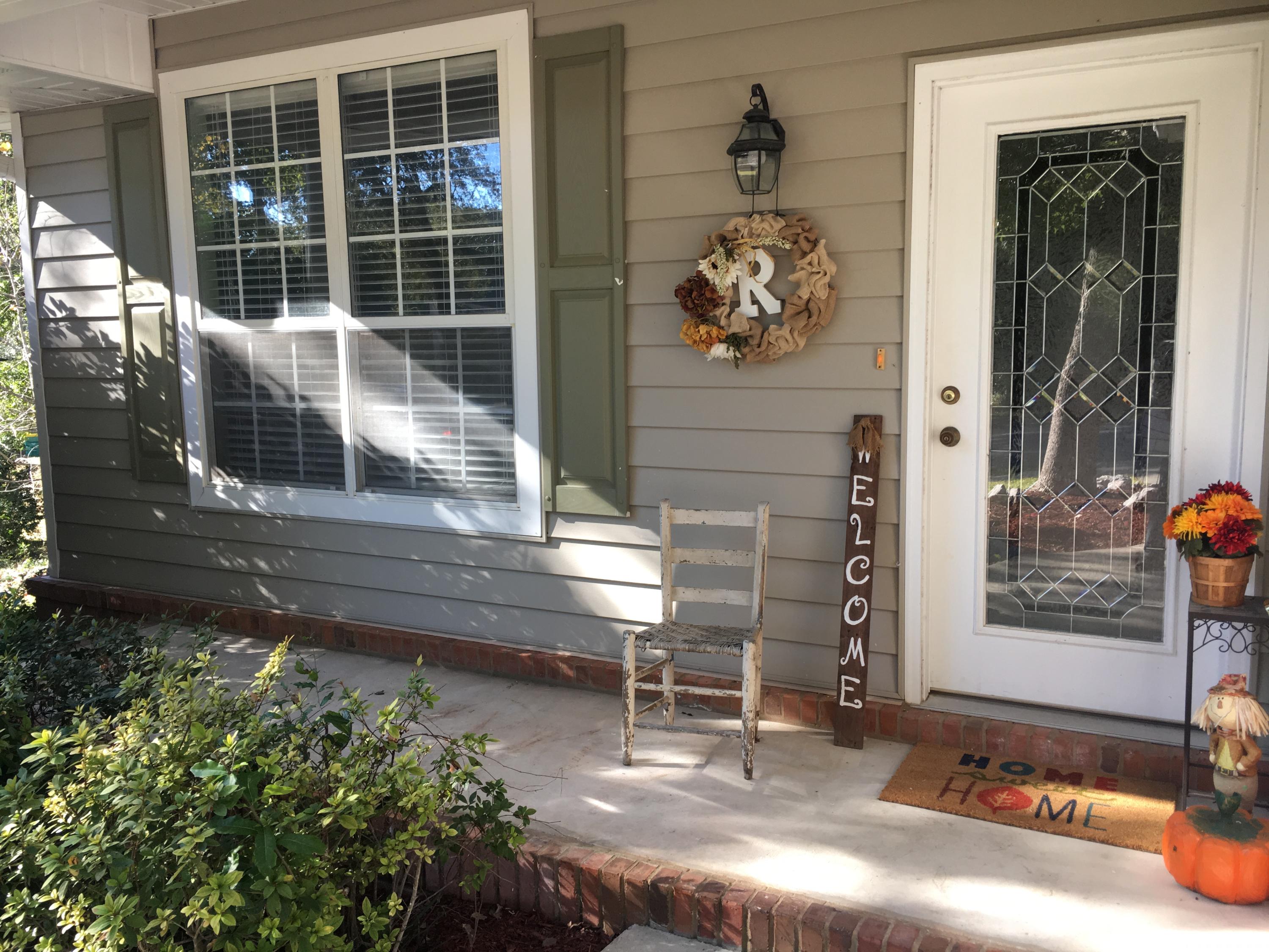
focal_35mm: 29
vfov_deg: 48.2
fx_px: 1063
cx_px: 634
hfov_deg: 61.7
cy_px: 476
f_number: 2.2
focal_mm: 4.15
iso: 40
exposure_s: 1/120
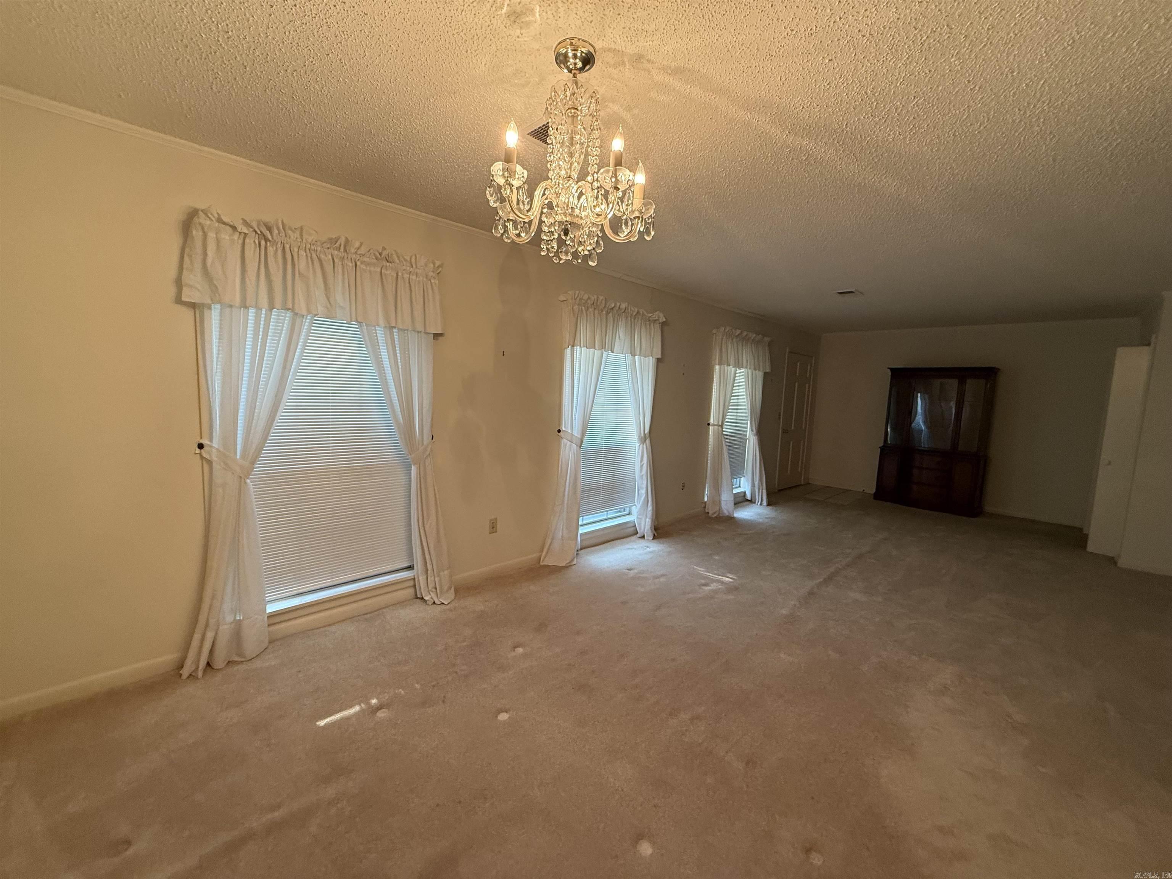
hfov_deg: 102.1
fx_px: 474
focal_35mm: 14
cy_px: 440
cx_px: 586
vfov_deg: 85.7
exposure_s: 1/60
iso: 250
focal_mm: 2.22
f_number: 2.2
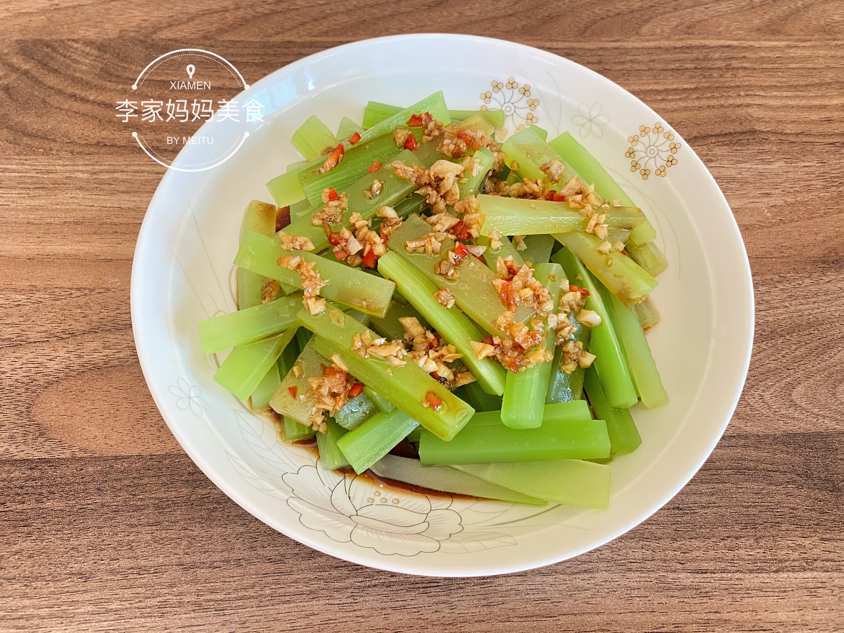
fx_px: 634
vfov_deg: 53.1
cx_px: 422
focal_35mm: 26
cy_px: 316
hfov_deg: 67.3
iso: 200
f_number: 1.8
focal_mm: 4.25
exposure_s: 1/60
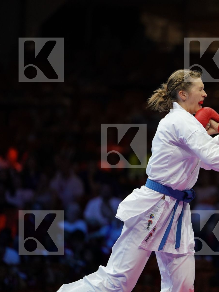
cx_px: 207
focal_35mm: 289
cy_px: 146
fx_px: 2439
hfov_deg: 5.1
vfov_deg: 6.9
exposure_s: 1/1000
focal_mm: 200
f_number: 2.8
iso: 1000
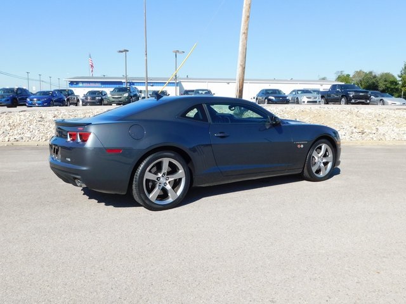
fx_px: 352
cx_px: 203
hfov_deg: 60.0
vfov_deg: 46.8
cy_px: 152
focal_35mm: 30
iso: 125
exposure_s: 1/1250
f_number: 3.2
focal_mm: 5.3
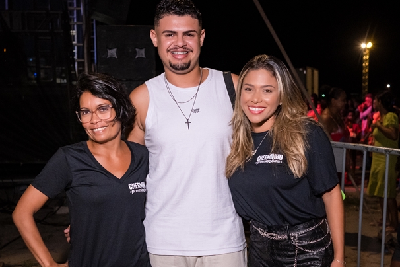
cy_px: 153
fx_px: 489
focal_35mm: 44
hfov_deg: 44.5
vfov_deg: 30.5
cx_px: 193
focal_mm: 24
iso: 2500
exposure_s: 1/500
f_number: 2.5
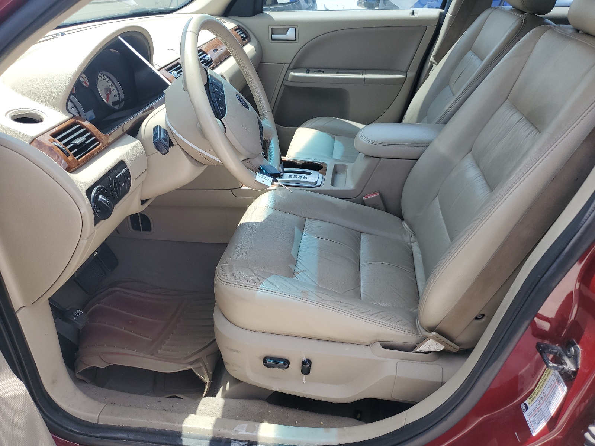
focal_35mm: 26
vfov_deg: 53.1
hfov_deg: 67.3
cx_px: 298
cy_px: 223
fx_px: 447
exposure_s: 1/909
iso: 50
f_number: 1.5
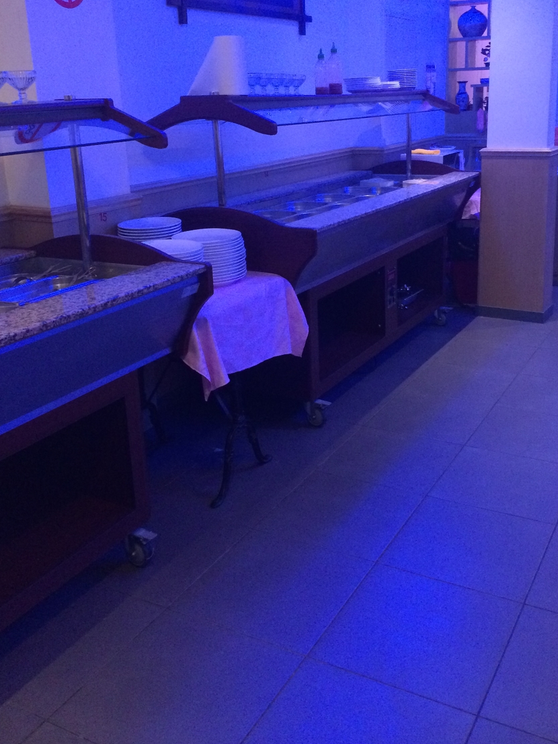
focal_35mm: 37
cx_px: 317
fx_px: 795
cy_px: 295
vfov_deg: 49.8
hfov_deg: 38.6
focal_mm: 4.12
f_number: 2.2
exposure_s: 1/30
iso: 320
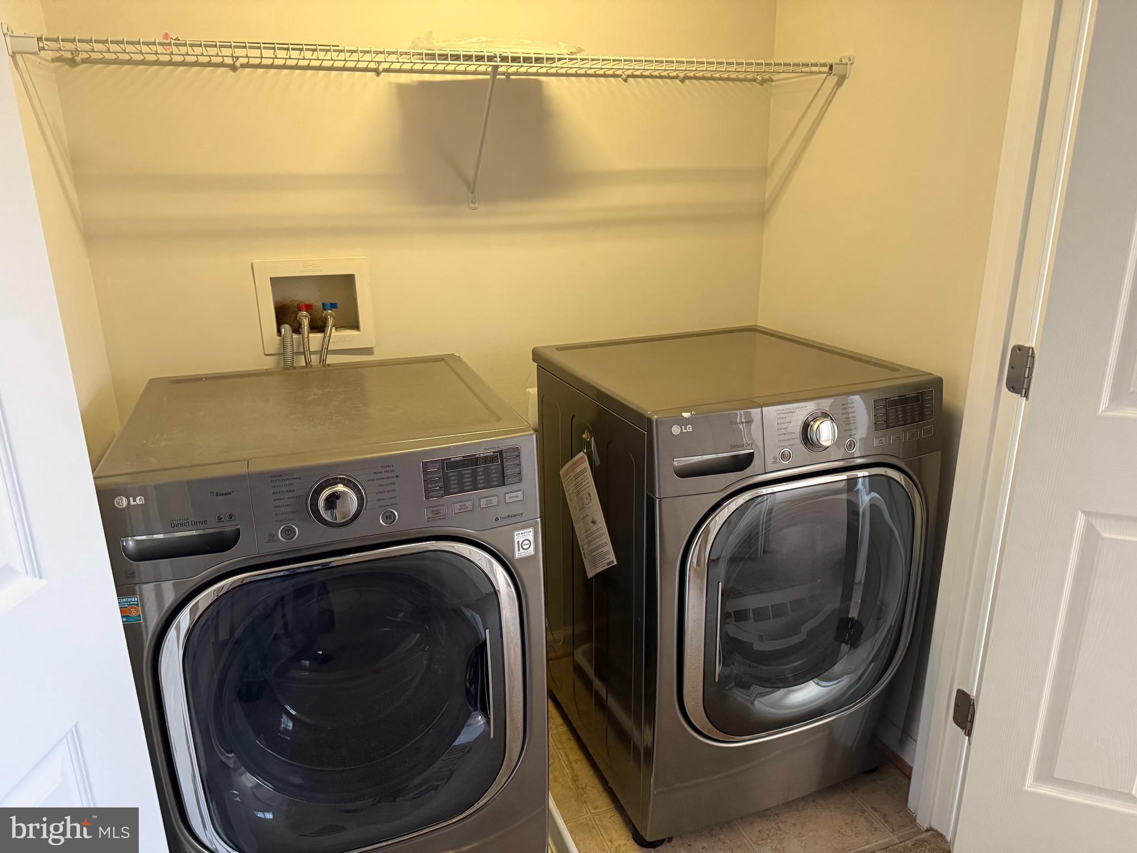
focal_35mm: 24
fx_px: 788
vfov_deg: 56.8
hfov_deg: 71.6
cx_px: 568
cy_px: 426
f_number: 1.78
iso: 400
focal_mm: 6.76
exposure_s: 1/60
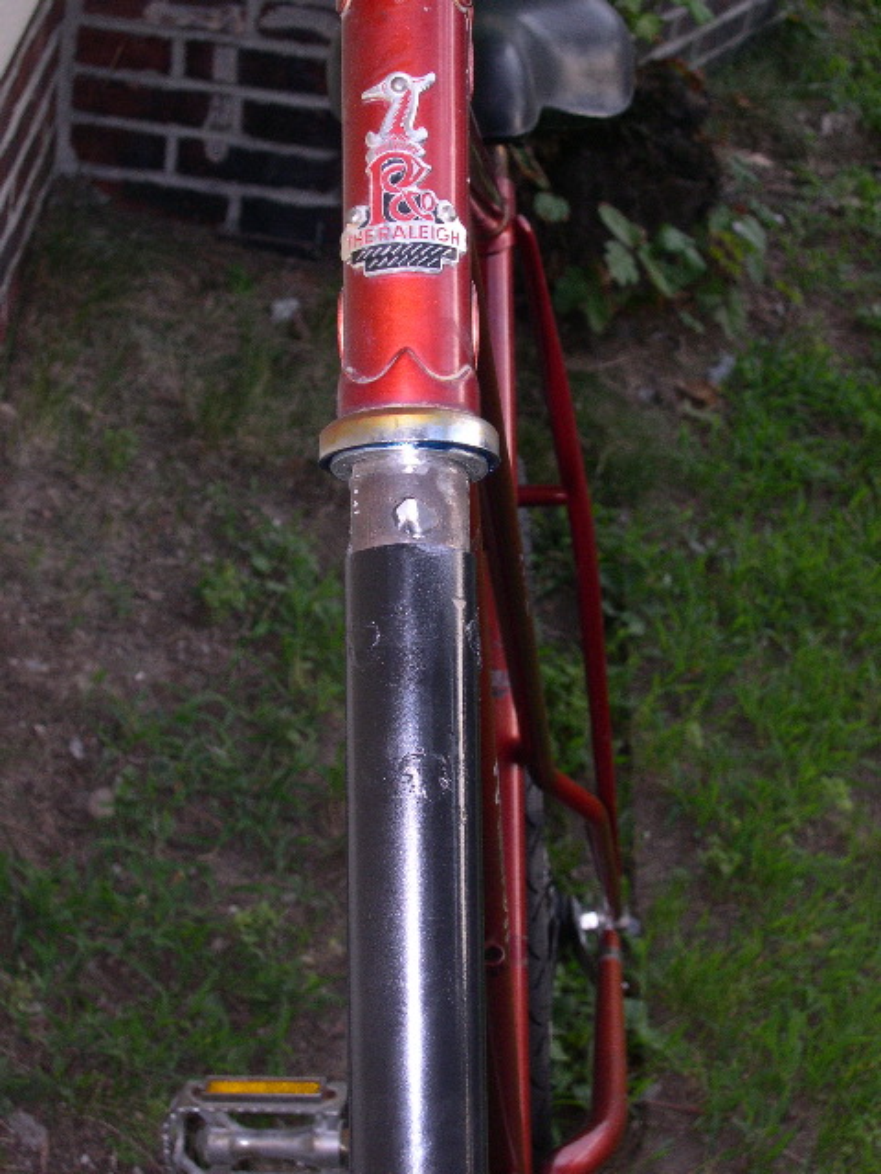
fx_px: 2104
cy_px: 587
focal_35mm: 62
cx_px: 440
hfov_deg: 23.7
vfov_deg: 31.2
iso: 298
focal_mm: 13.2
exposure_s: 1/30
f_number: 9.6
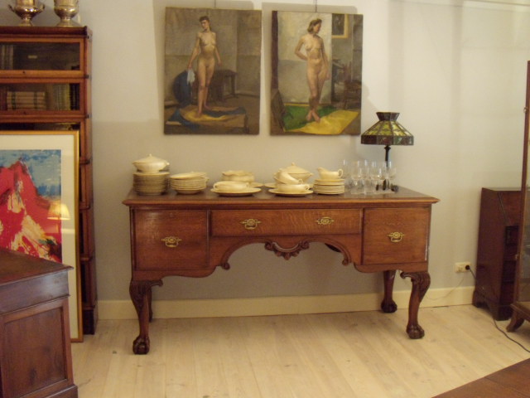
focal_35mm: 36
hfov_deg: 51.4
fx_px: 551
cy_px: 199
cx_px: 265
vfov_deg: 39.7
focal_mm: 6.4
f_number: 3.6
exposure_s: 1/8
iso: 400
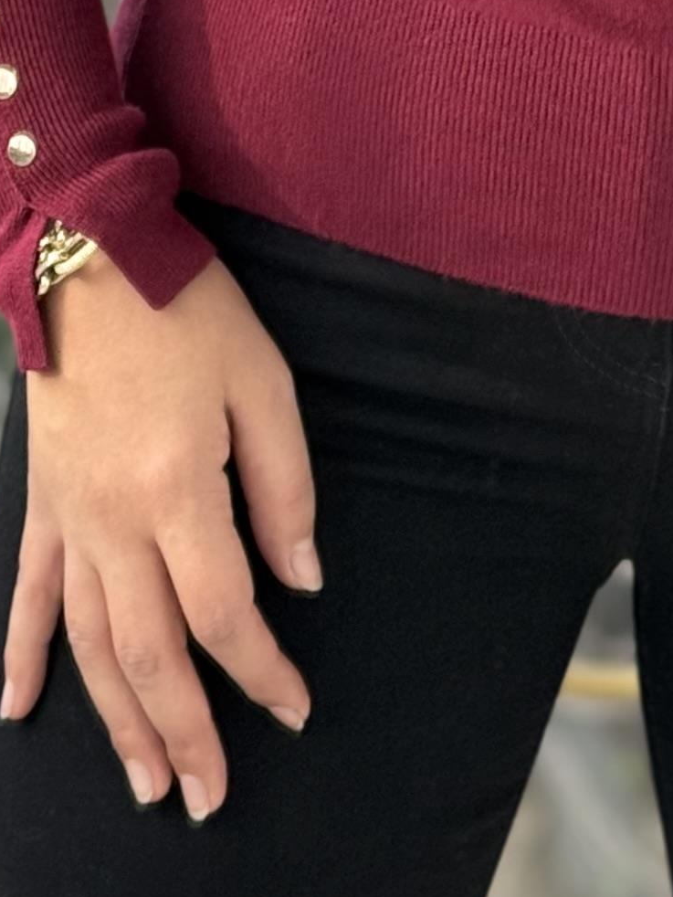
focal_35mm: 197
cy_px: -655
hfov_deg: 7.5
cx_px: 801
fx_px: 5105
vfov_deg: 9.6
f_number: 1.78
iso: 100
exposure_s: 1/324
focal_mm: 6.76
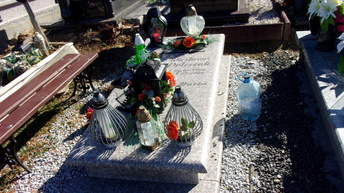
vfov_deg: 37.7
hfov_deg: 62.6
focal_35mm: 31
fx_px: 283
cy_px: 111
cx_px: 171
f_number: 10.8
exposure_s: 1/70
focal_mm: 5.1
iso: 80
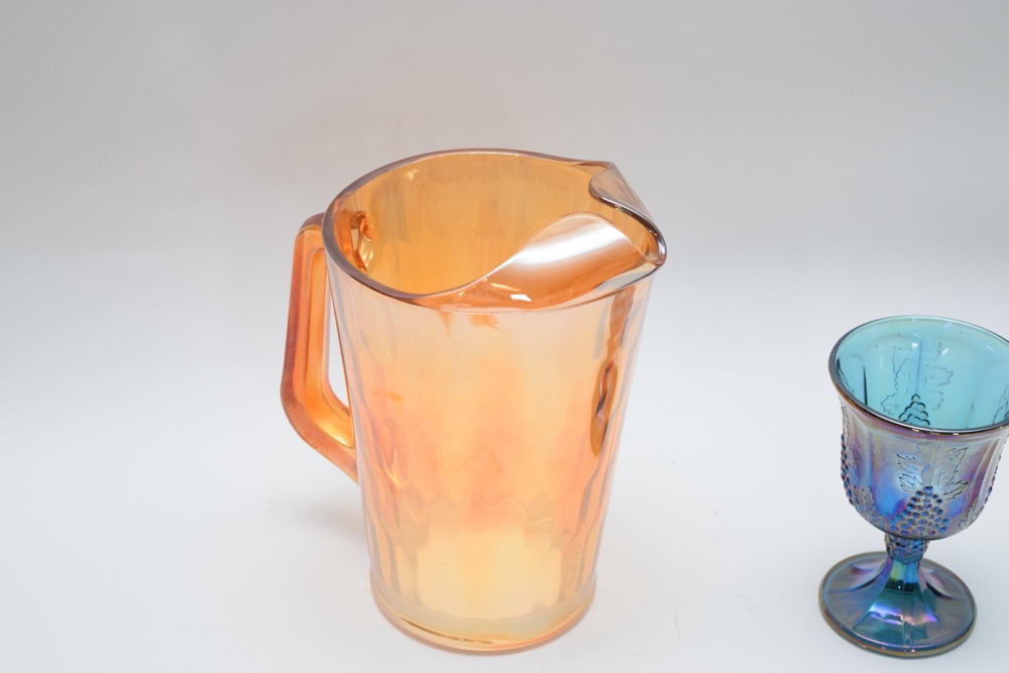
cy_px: 336
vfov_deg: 16.6
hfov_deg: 24.6
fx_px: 2312
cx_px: 504
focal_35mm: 82
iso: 800
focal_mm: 55
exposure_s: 1/60
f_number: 5.6
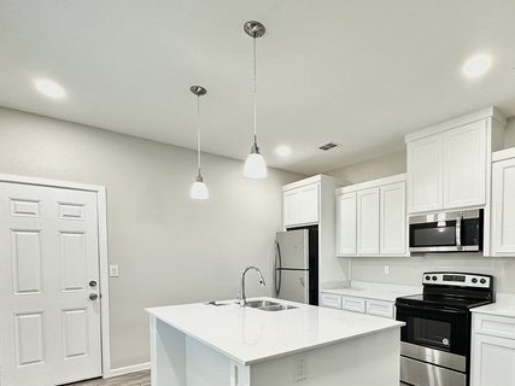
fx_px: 312
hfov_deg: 77.9
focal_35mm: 21
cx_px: 315
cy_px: 269
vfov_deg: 61.3
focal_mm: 2.22
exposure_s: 1/60
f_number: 2.2
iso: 400
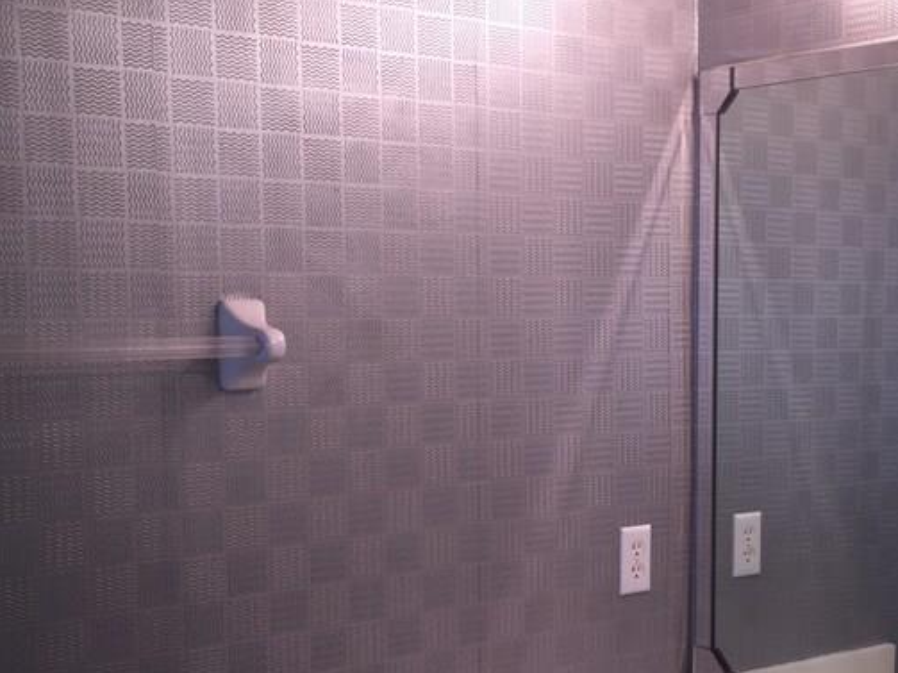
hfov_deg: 32.6
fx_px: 1530
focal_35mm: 59
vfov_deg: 24.7
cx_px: 539
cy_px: 420
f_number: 2.2
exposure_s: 1/34
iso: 32
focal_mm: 4.15
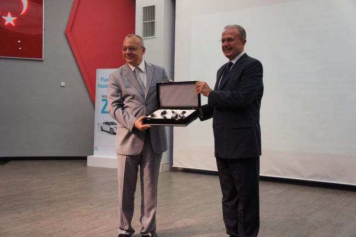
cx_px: 178
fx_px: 385
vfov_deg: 34.1
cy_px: 118
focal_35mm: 39
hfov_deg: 49.6
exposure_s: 1/250
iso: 1250
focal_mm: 26
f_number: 4
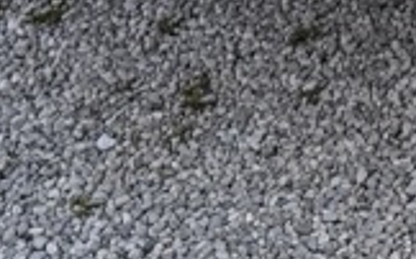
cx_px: 1035
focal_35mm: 201
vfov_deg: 5.5
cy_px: -828
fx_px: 2277
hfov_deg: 9.2
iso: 80
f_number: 1.78
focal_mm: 6.76
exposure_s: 1/240
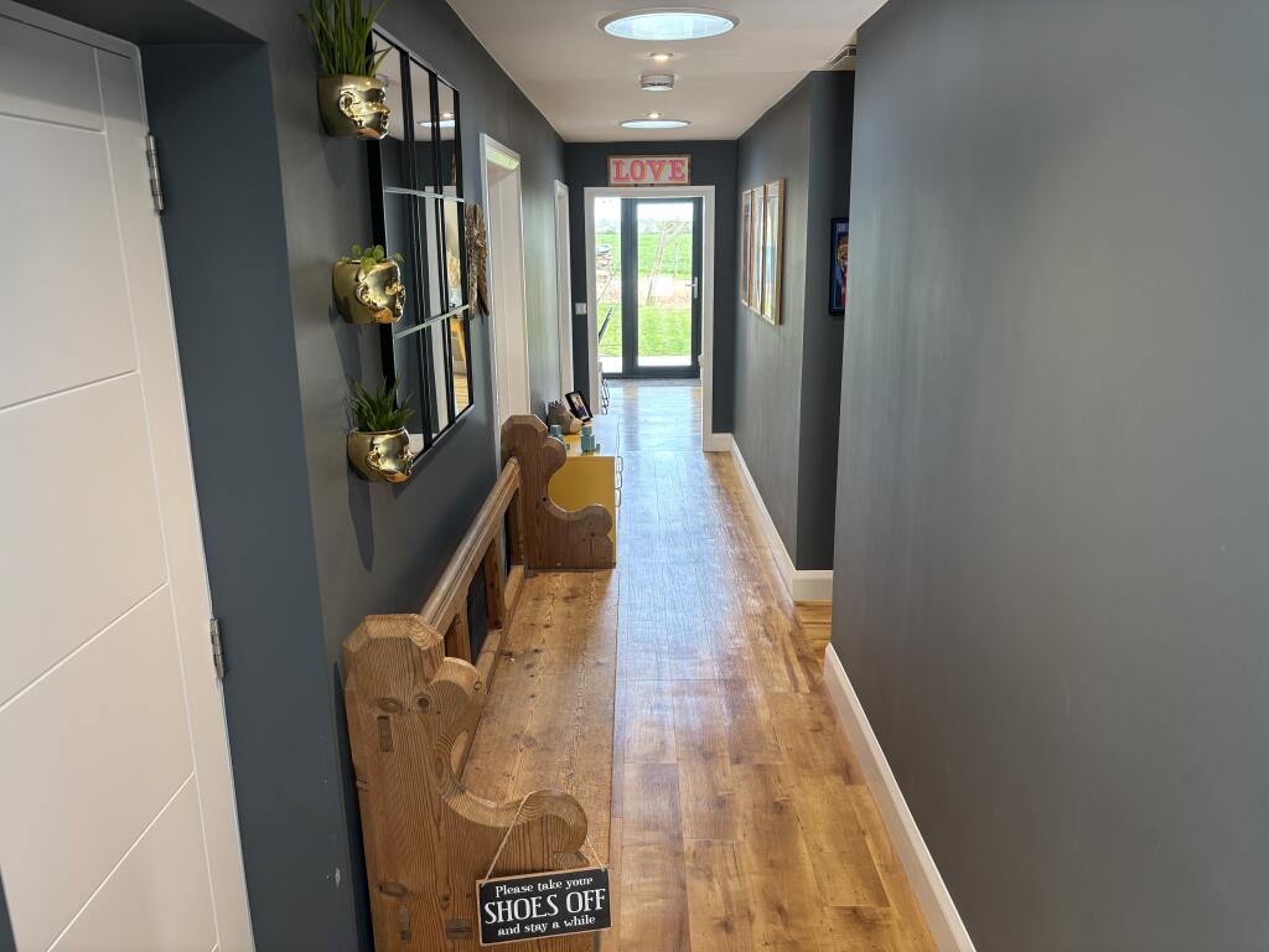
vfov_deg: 53.1
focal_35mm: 26
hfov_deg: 67.3
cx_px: 634
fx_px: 953
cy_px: 476
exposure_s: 1/50
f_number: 1.6
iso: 80
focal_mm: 5.96
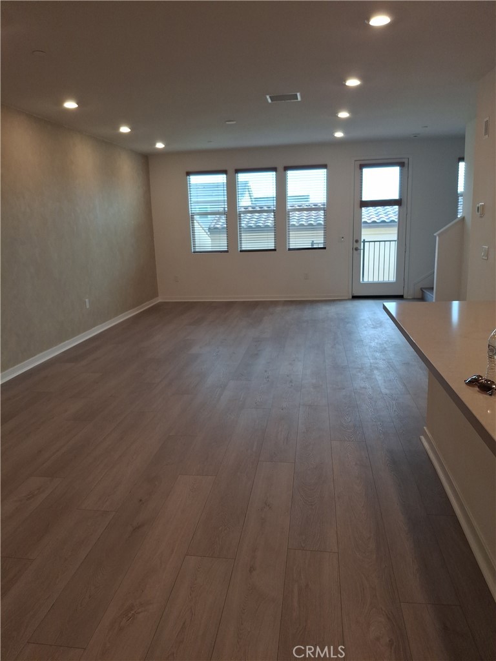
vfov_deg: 69.4
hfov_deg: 54.9
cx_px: 248
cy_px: 330
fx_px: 478
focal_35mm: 25
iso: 45
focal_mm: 4.69
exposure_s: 1/120
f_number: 1.8
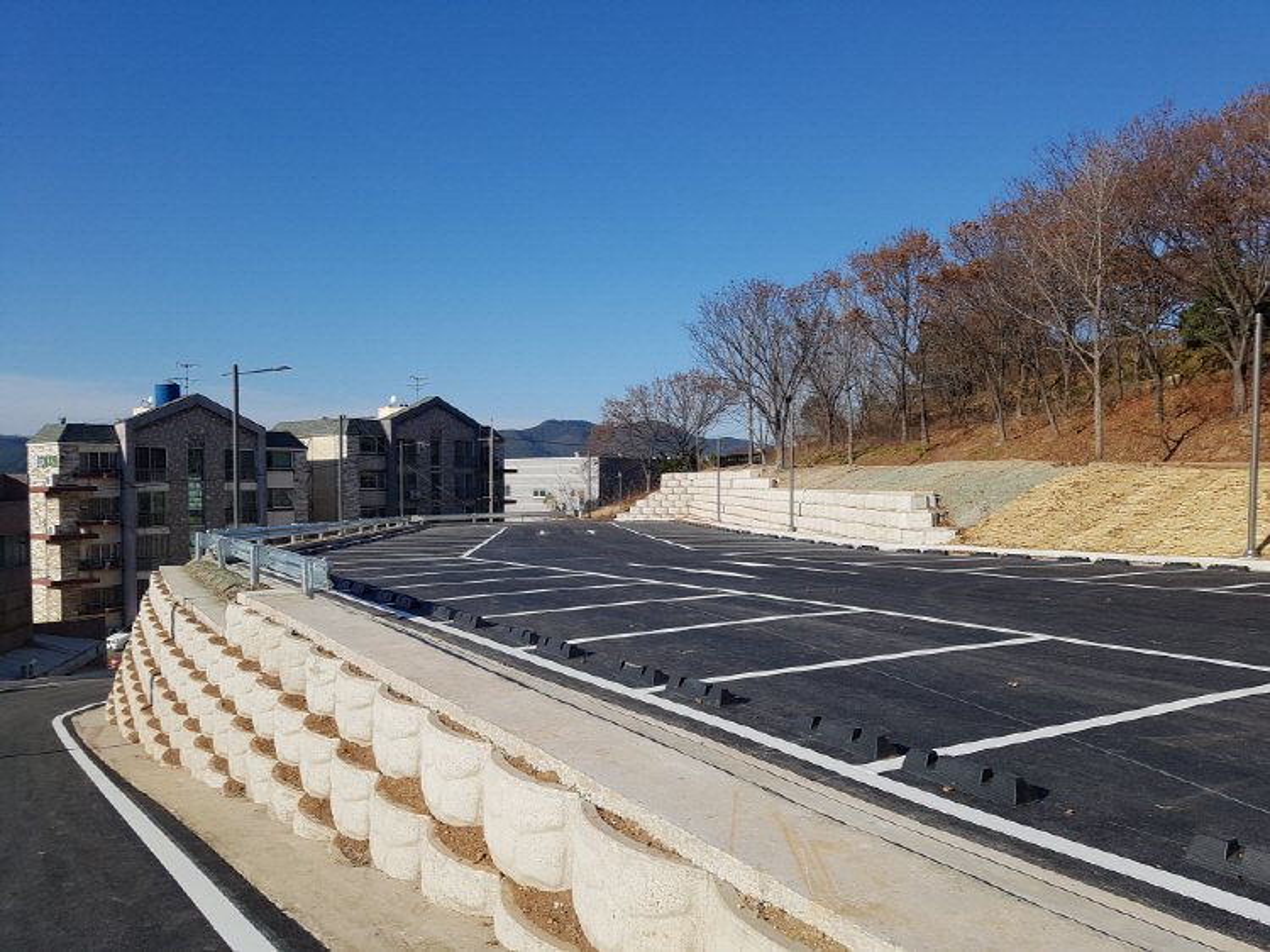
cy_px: 476
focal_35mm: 26
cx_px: 635
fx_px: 954
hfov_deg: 67.3
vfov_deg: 53.0
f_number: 1.7
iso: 50
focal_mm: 4.2
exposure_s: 1/3232
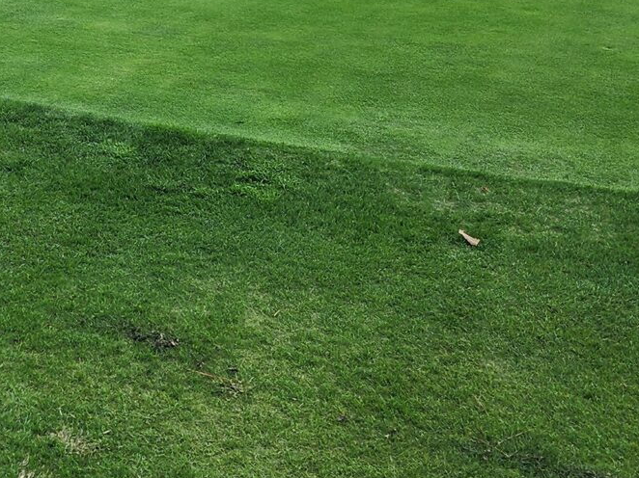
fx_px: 1642
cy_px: -59
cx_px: 71
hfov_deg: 21.6
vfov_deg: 16.1
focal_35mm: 89
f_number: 1.8
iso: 12
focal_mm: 6.4
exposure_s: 1/957
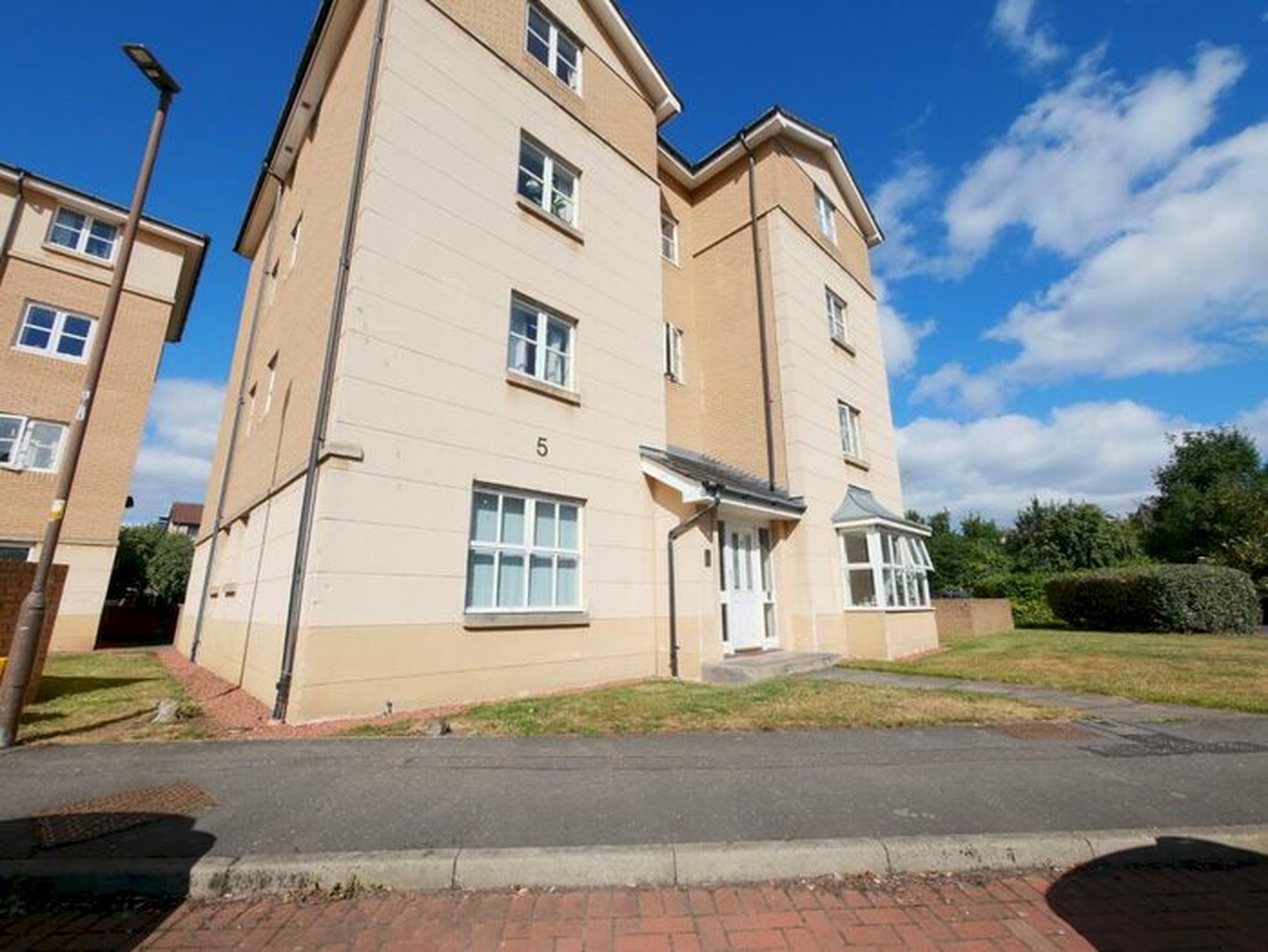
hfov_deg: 102.0
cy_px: 476
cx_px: 634
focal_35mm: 14
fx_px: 513
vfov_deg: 85.7
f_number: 8
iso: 200
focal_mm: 7
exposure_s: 1/500
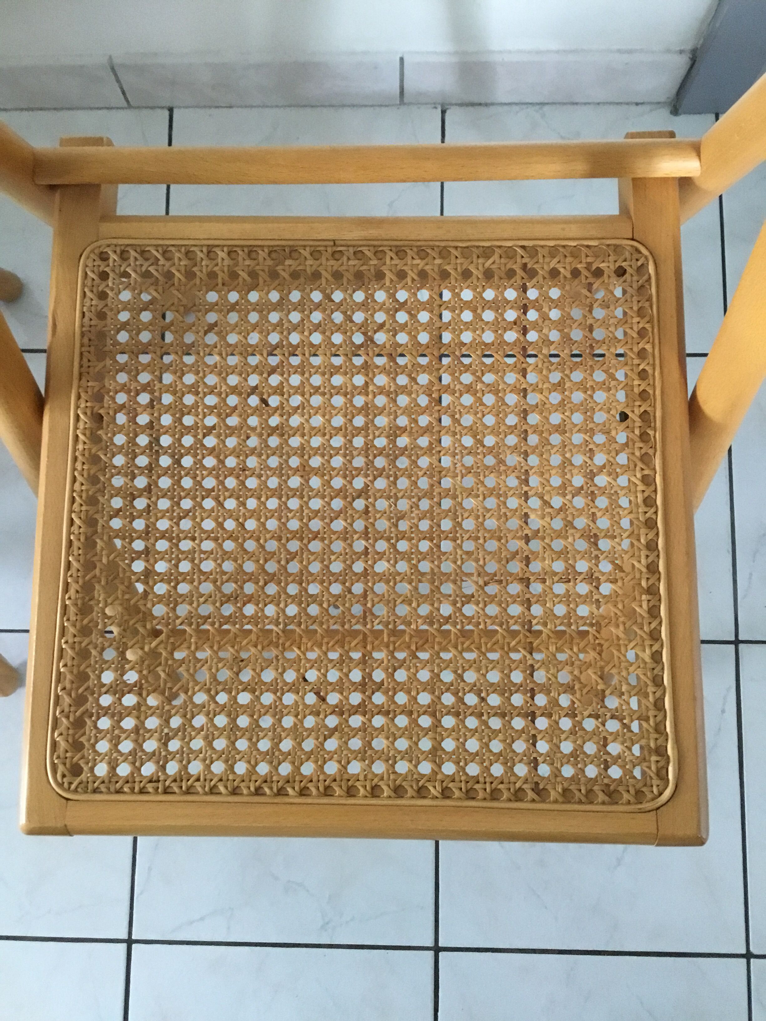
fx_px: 915
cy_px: 510
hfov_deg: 45.4
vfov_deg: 58.4
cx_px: 383
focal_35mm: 31
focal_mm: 3.3
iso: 200
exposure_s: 1/17
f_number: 2.4
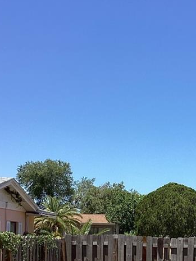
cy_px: 245
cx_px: 174
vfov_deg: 23.6
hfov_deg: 18.2
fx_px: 604
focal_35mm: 80
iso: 25
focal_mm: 3.3
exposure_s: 1/1294
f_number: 2.4
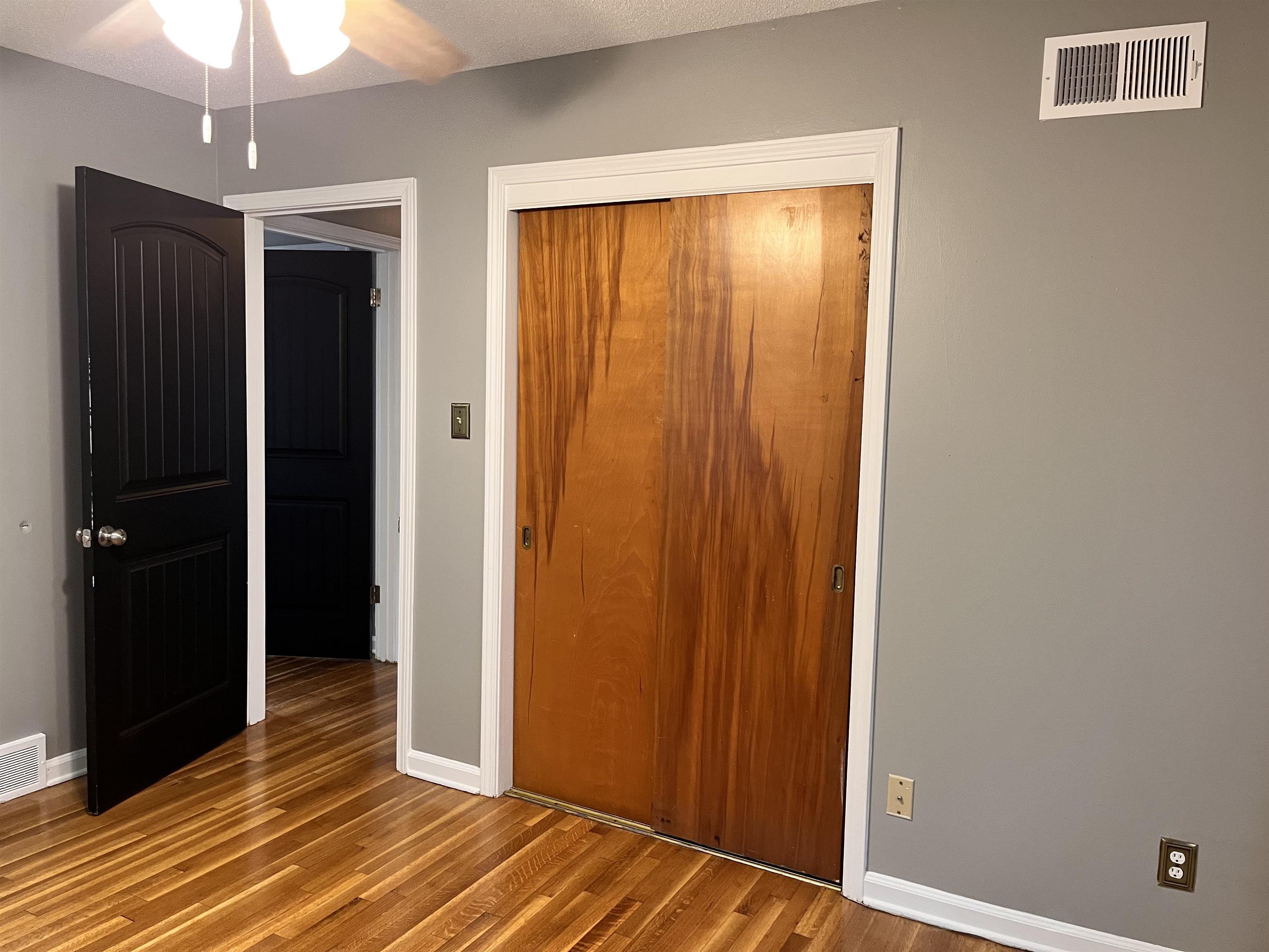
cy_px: 476
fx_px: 953
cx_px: 634
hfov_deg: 67.3
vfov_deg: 53.1
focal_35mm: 26
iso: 250
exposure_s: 1/60
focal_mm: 5.1
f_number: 1.6
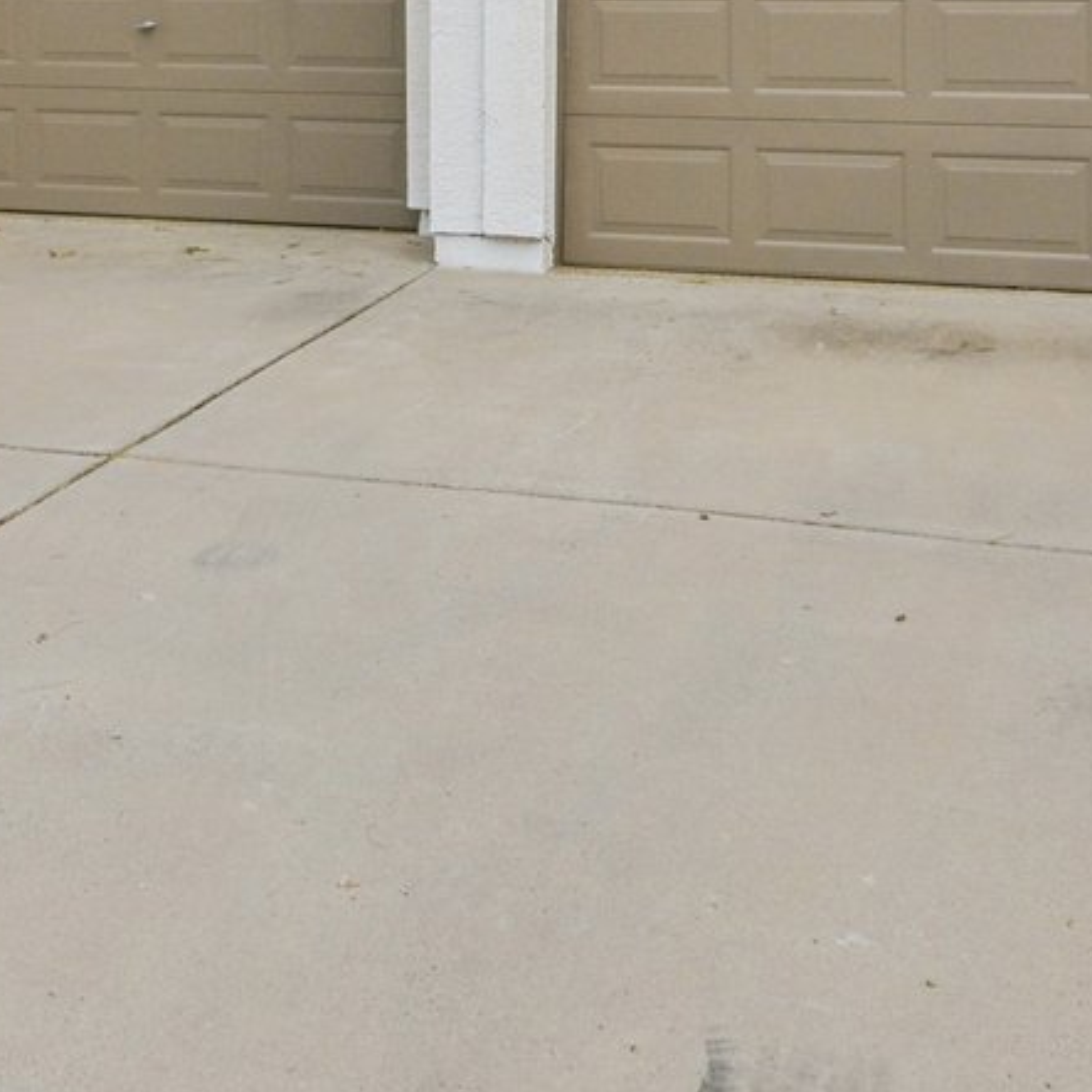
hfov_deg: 30.7
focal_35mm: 55
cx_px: 320
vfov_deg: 28.8
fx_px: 1963
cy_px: -43
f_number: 8
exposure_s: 1/1000
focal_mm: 14
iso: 500
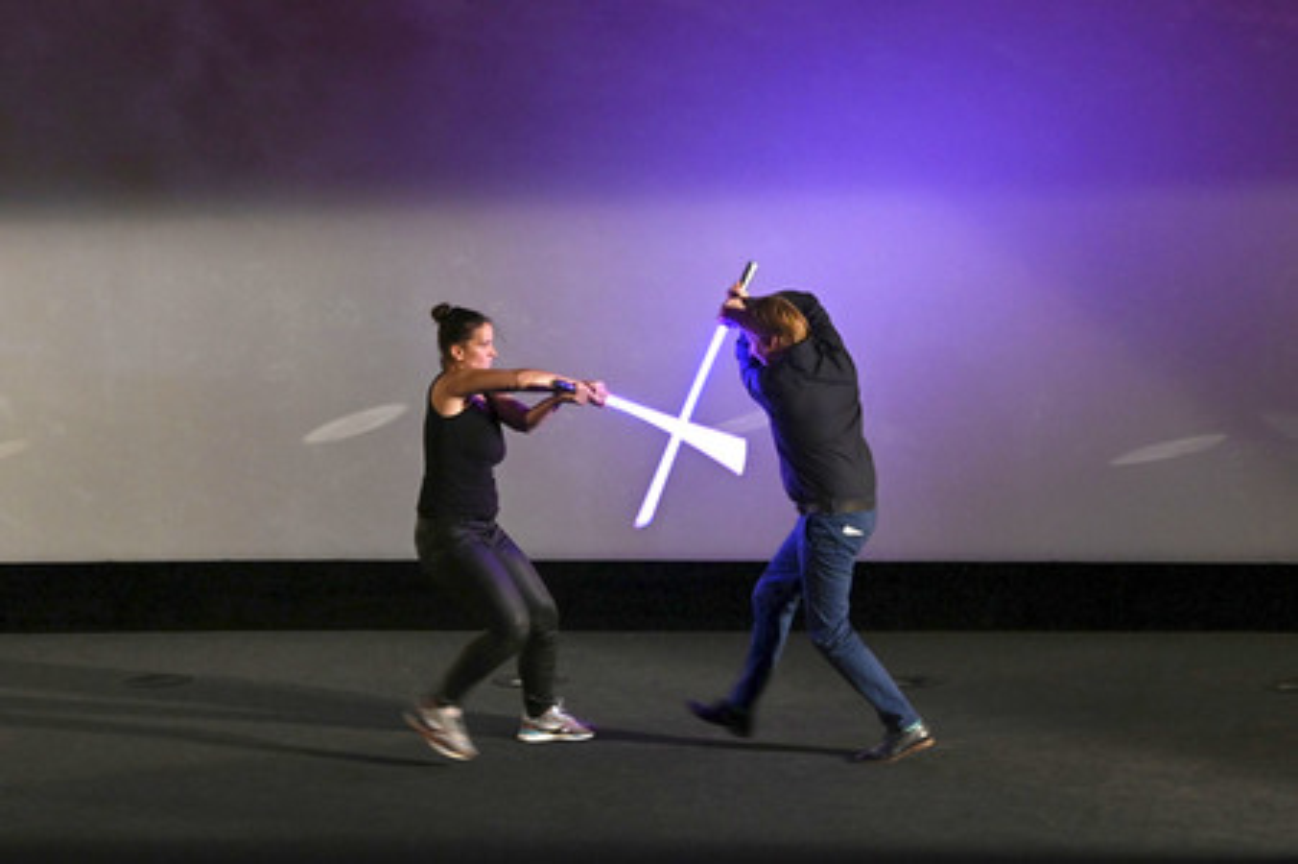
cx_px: 649
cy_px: 432
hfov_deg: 19.5
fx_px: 3783
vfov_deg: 13.0
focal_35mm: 105
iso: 3200
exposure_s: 1/60
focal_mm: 105
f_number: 6.3
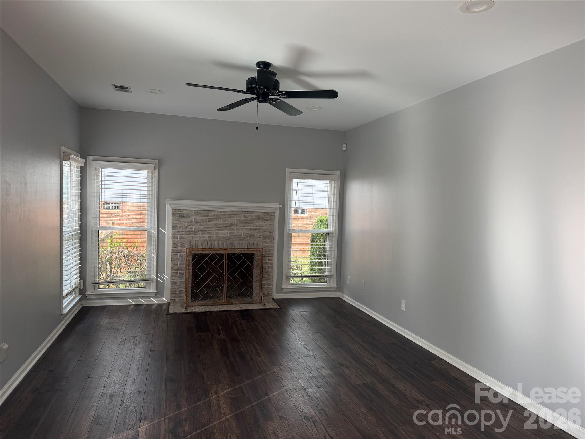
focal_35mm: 24
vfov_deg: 56.8
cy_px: 220
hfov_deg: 71.6
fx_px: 406
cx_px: 292
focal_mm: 6.76
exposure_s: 1/217
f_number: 1.78
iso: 80
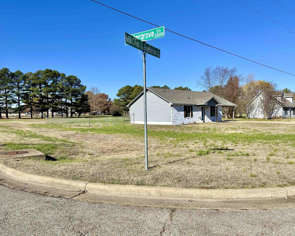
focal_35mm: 26
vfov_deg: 54.9
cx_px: 142
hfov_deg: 66.0
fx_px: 227
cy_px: 118
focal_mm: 6.86
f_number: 1.78
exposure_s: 1/5263
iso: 80
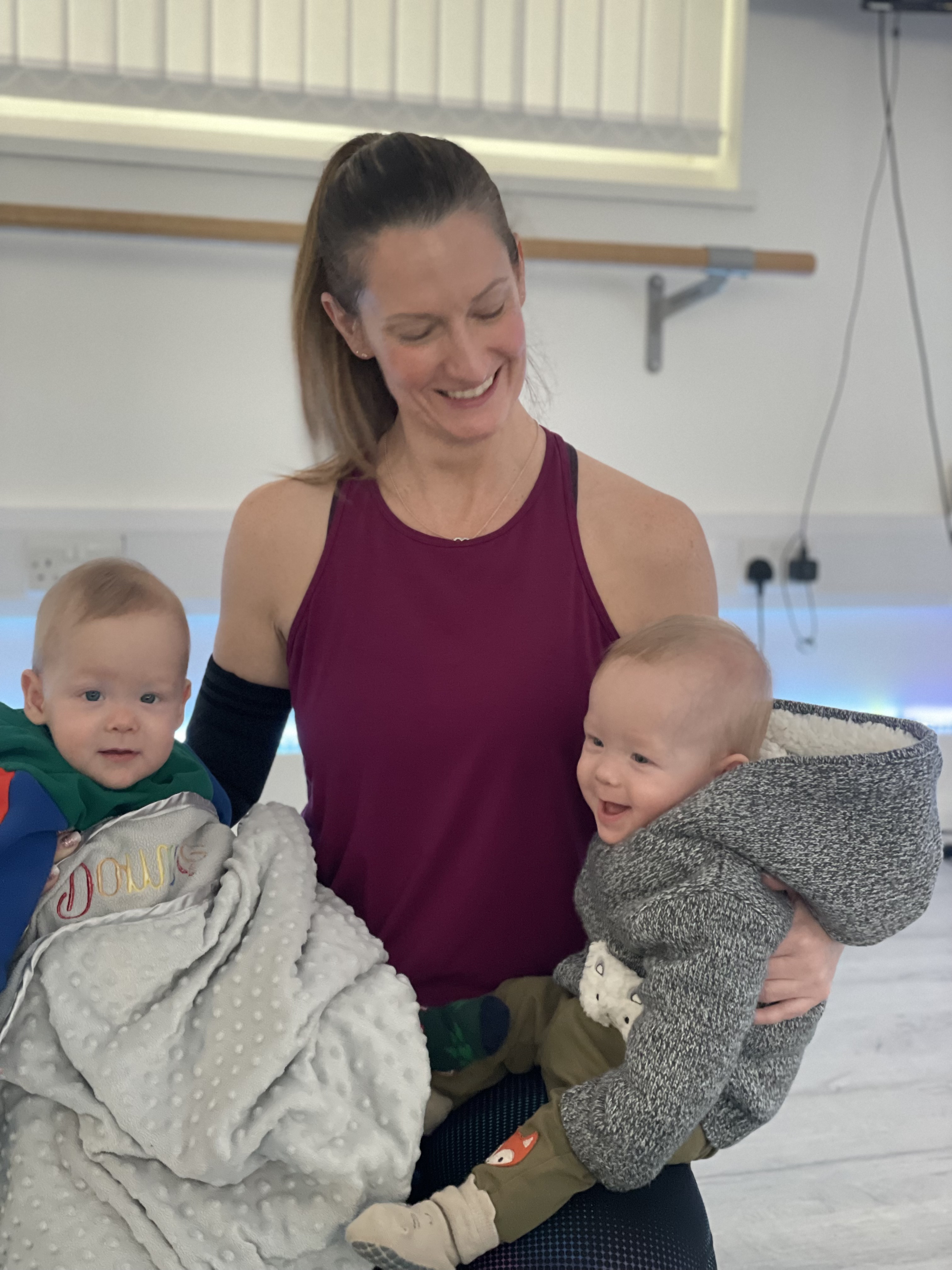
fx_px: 1907
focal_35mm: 52
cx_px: 476
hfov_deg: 28.0
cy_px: 635
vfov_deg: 36.8
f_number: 2
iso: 400
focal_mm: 6
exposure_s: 1/25
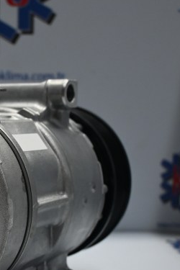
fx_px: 600
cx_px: -24
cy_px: 184
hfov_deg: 16.5
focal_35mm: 80
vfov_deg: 25.2
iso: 800
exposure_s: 1/125
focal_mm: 25
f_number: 4.2
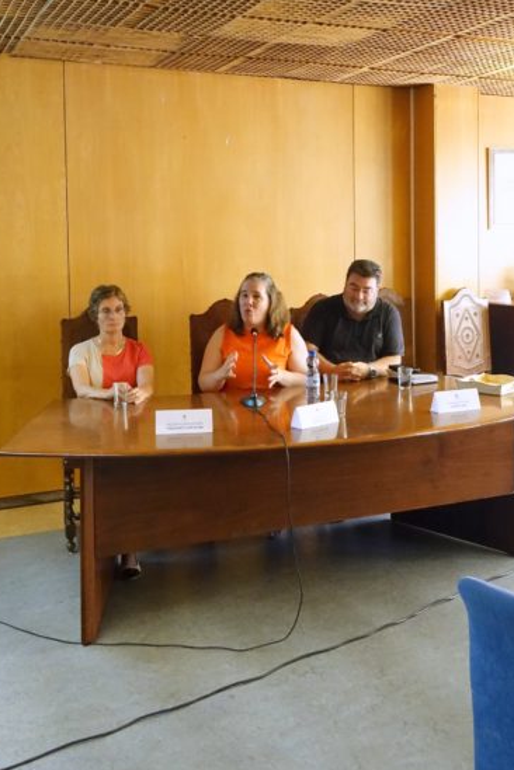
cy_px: 278
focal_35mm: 38
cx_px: 271
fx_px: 814
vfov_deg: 50.1
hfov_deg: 35.0
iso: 2000
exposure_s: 1/100
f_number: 2.8
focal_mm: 10.7
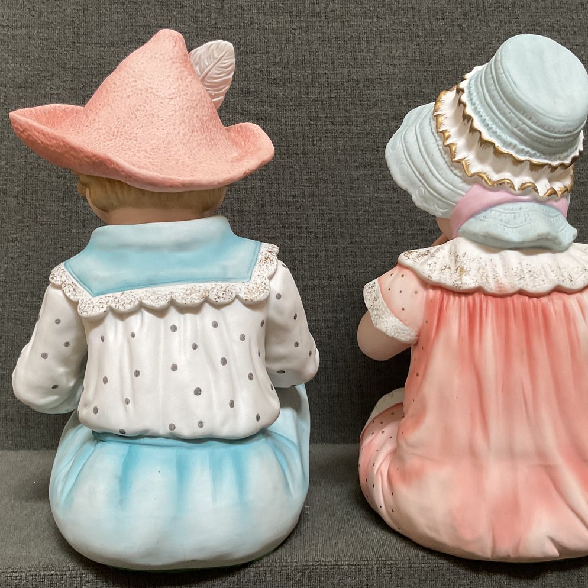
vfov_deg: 42.8
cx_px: 316
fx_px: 749
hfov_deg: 42.8
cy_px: 309
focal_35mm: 39
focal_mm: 3
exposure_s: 1/60
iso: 100
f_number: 1.8
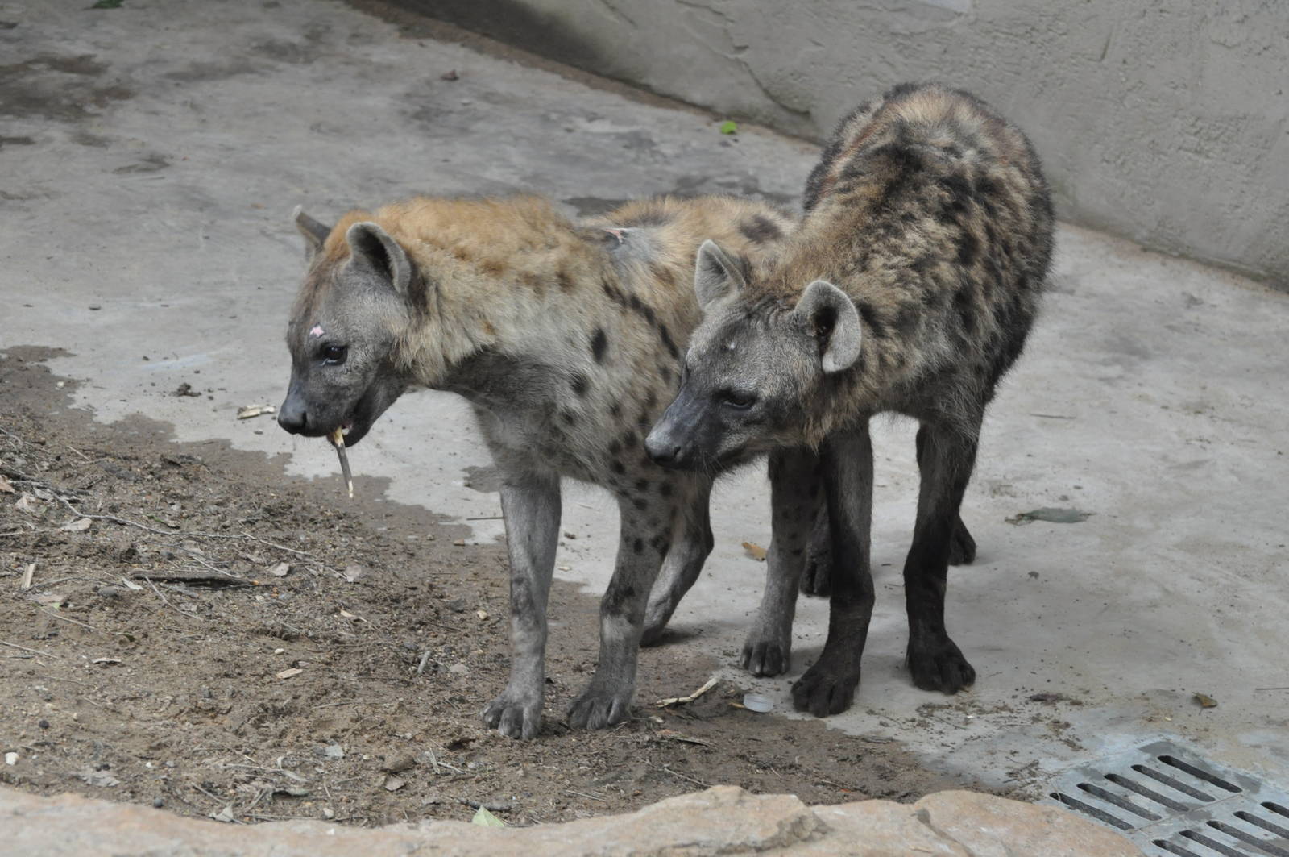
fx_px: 6223
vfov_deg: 7.9
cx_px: 644
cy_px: 428
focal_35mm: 174
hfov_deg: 11.8
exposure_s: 1/125
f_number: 4.8
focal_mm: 116
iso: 1250
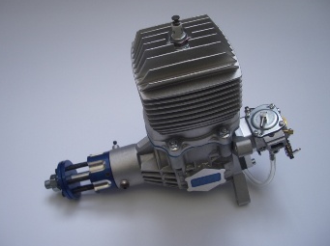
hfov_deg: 50.2
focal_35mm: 37
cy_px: 121
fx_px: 352
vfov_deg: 38.6
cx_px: 165
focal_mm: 5.8
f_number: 2.6
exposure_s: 1/400
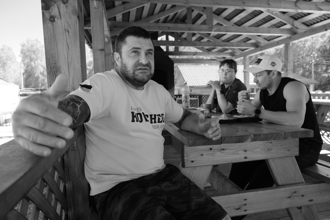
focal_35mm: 24
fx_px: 220
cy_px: 110
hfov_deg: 73.7
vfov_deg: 53.1
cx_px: 165
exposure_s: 1/500
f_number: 2.8
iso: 320
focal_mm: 16
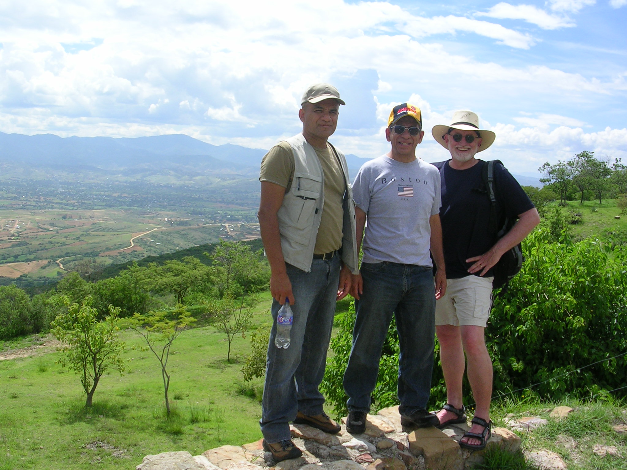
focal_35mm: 38
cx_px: 314
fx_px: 688
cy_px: 235
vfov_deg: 37.7
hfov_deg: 49.0
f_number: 5.6
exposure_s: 1/304
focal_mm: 5.8
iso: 50
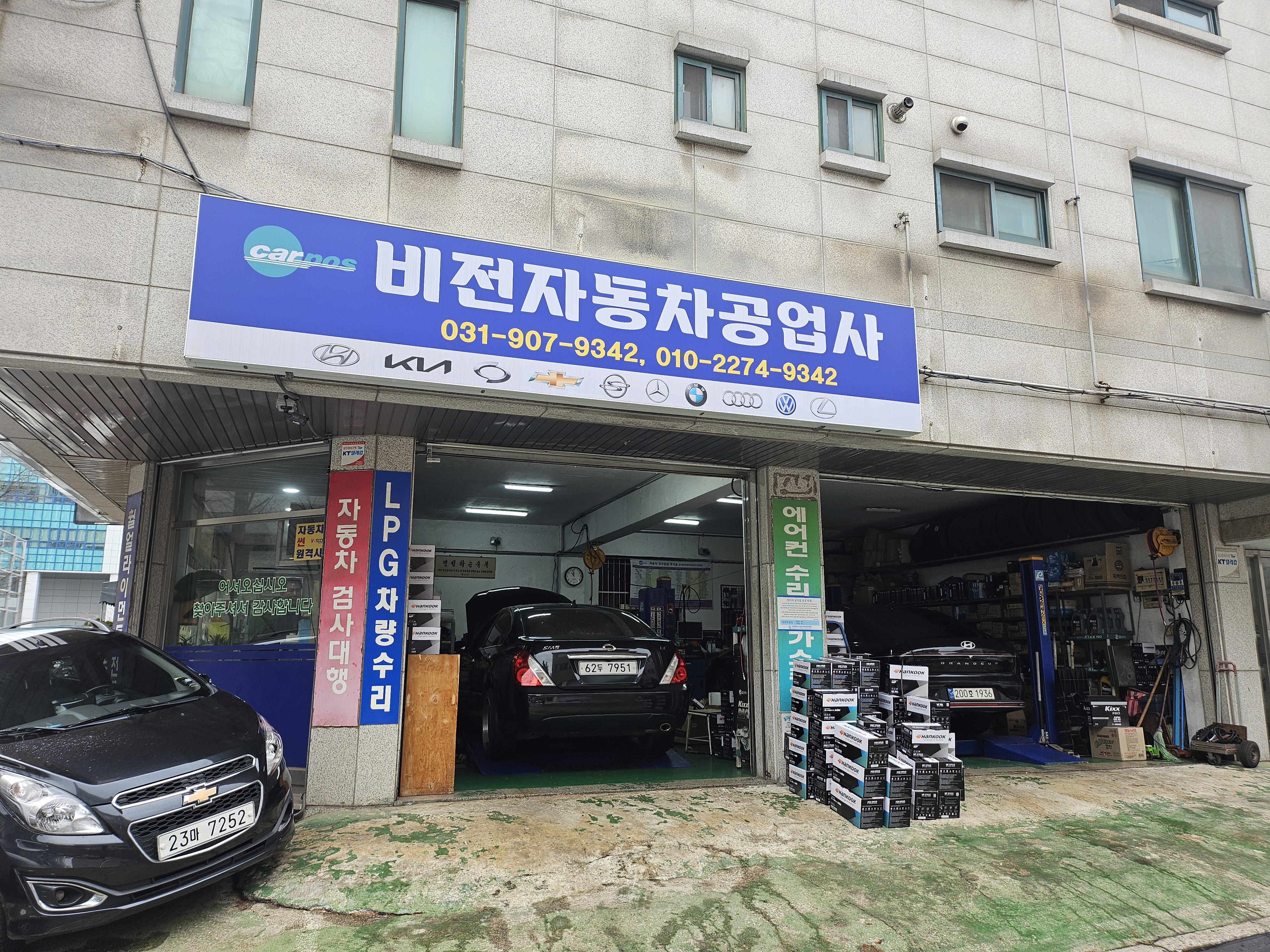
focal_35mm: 24
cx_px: 635
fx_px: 881
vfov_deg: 56.8
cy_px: 476
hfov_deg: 71.6
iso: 50
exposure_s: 1/163
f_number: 1.8
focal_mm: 5
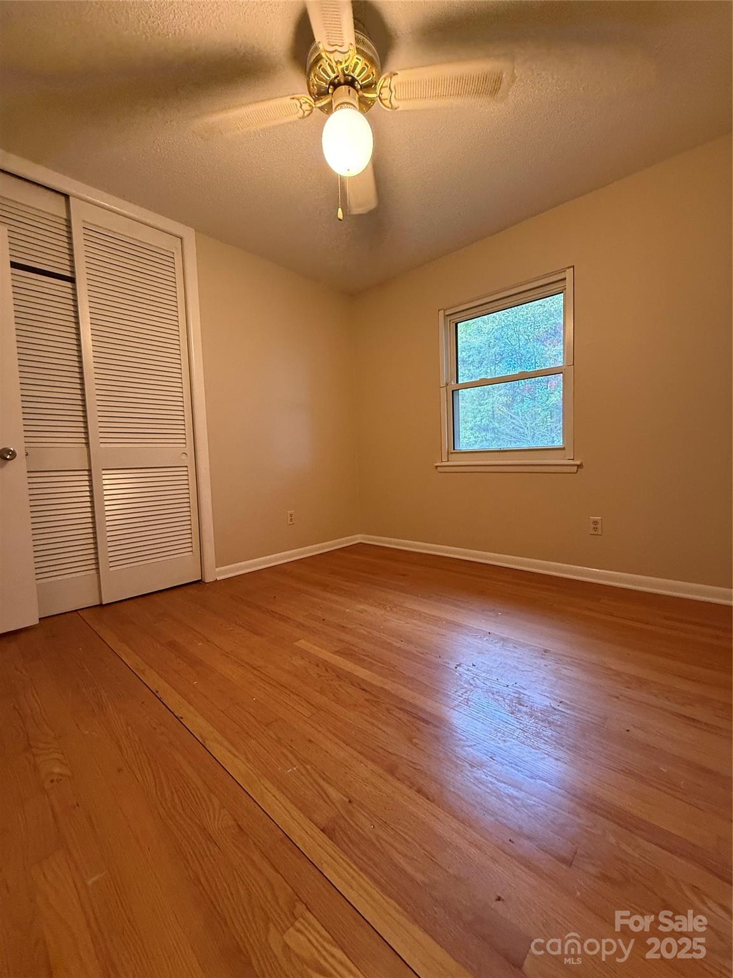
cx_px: 366
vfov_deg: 102.1
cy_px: 489
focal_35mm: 14
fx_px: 395
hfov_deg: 85.7
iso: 400
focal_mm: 2.22
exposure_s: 1/60
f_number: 2.2
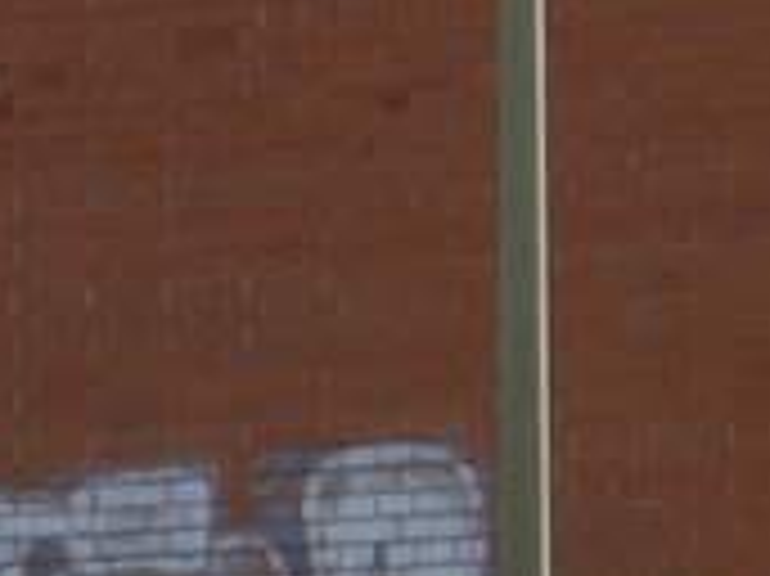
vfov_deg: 2.4
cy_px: 1296
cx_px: 2139
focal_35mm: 603
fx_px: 13404
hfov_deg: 3.2
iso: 80
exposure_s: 1/640
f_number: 4.5
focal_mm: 17
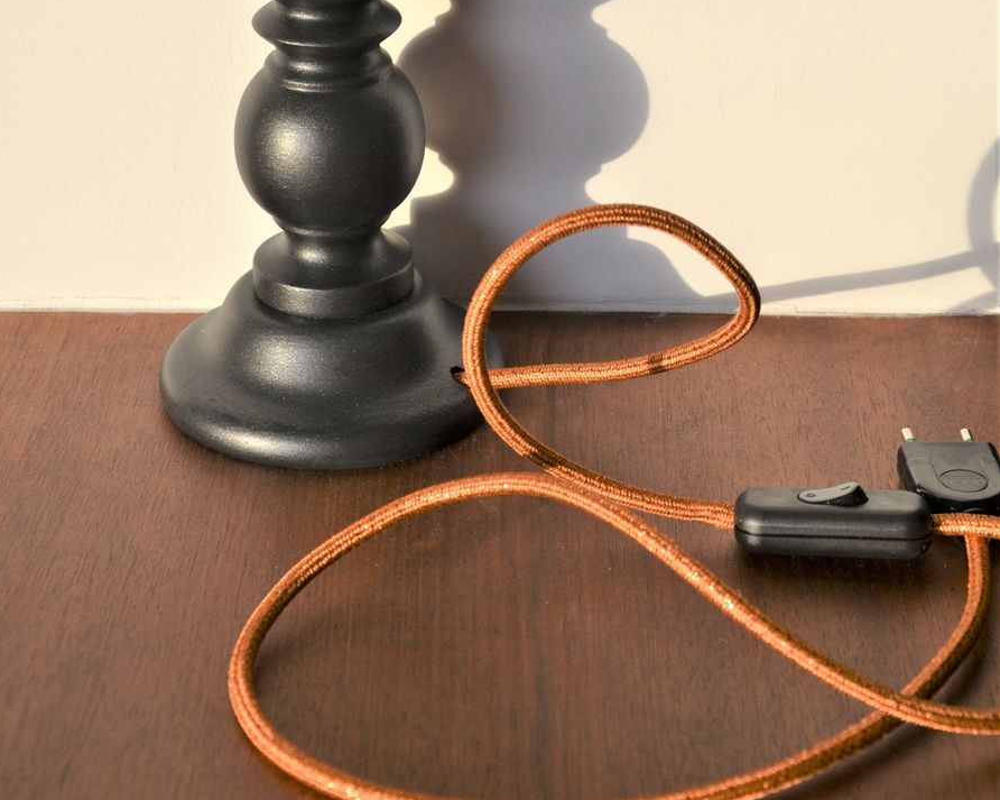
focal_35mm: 81
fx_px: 2397
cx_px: 497
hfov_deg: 23.6
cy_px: 122
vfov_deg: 18.7
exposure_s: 1/125
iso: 200
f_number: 5.6
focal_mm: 38
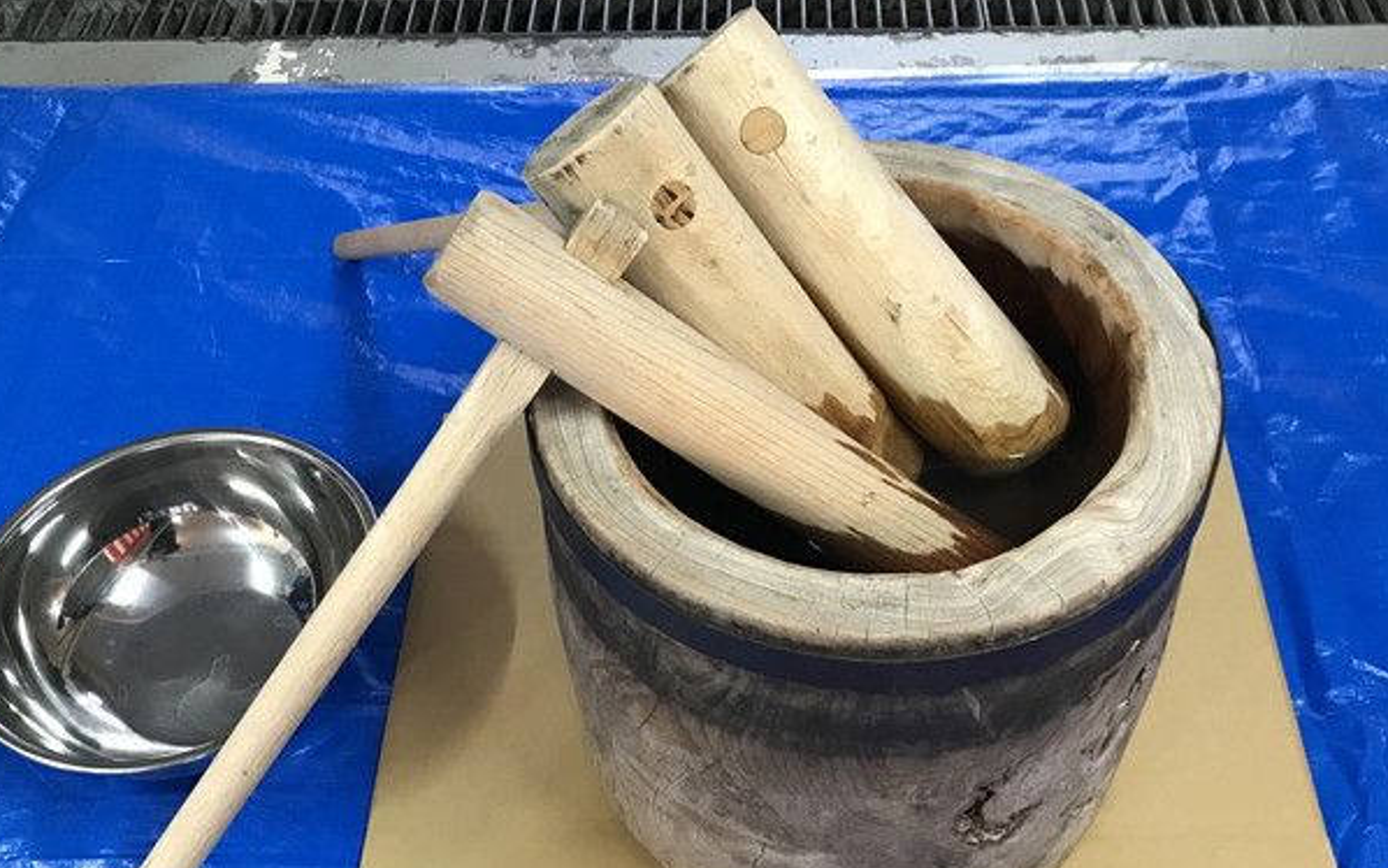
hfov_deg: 49.3
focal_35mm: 40
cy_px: 447
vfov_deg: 32.0
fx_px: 1513
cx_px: 717
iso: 80
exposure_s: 1/17
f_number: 1.8
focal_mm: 3.99
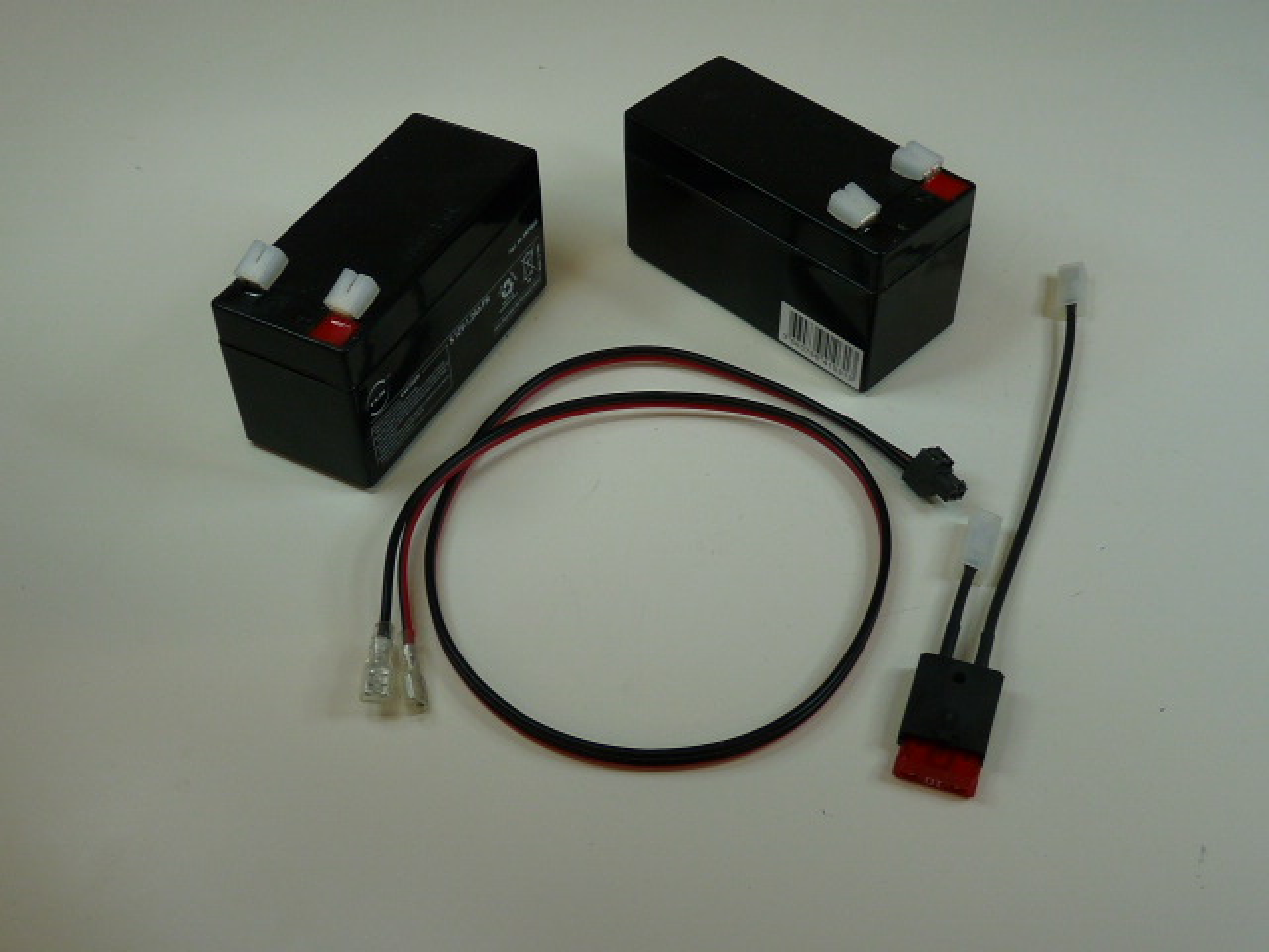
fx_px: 1540
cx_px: 634
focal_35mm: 42
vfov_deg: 34.3
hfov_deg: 44.8
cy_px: 476
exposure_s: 1/80
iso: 100
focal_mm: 4.8
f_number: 2.8
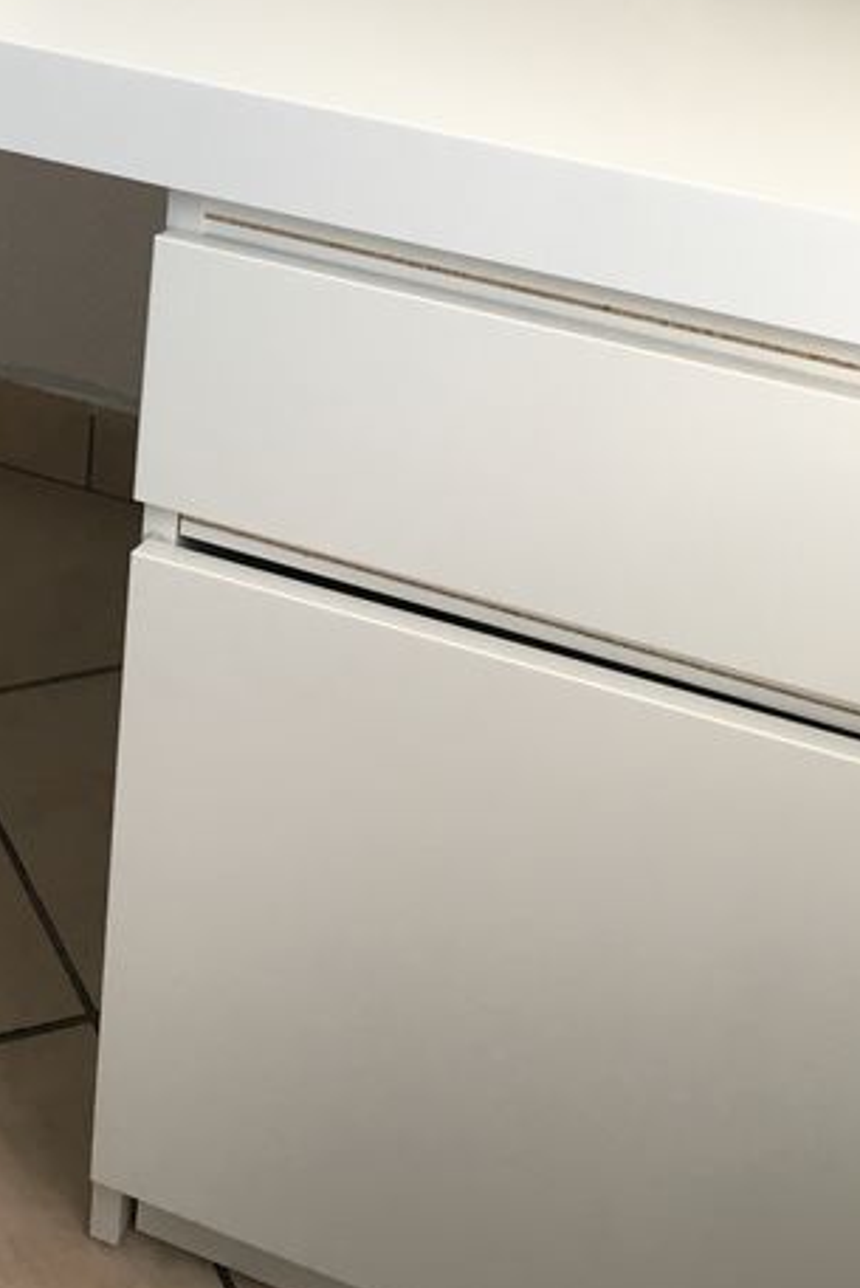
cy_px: 290
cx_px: -133
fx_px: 2363
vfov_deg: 29.9
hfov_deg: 19.6
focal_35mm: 66
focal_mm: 4.15
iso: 32
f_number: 2.2
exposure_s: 1/33
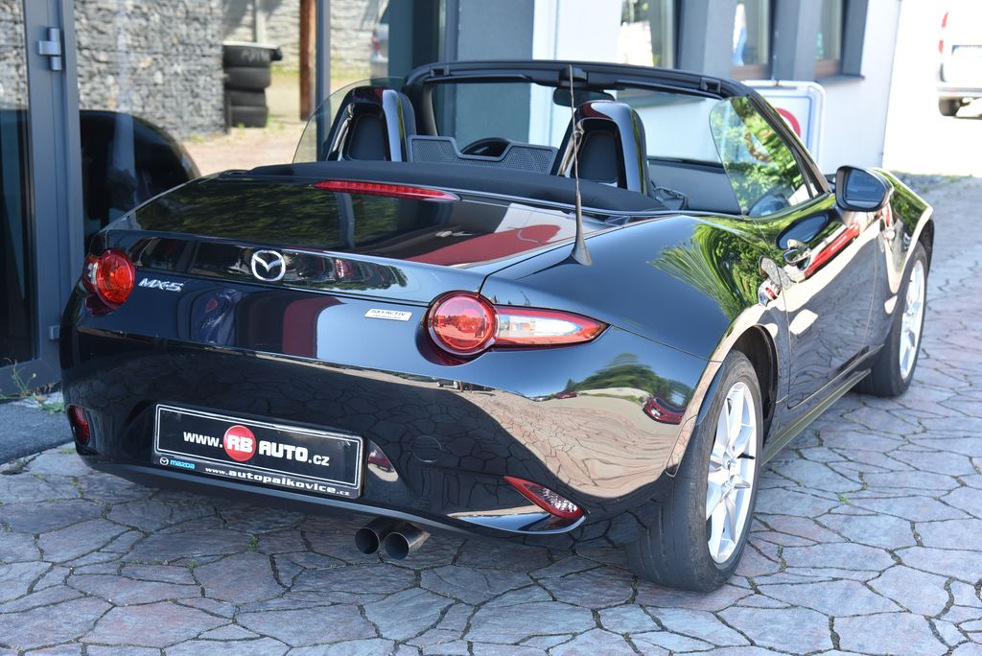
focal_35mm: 58
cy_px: 328
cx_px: 491
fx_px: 1583
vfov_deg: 23.4
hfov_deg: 34.5
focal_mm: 58
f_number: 5.6
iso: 500
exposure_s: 1/125
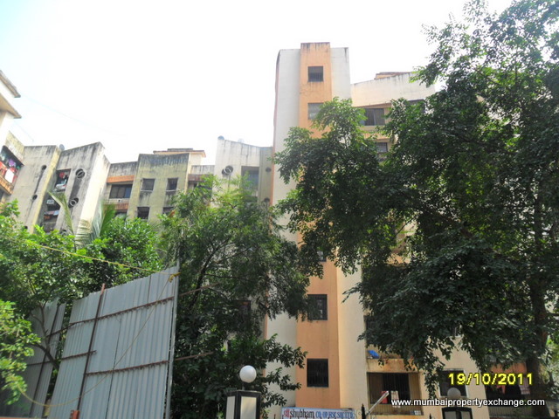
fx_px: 436
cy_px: 210
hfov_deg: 65.3
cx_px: 280
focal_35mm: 27
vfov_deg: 51.4
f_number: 3.5
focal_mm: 4.9
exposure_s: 1/350
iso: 100
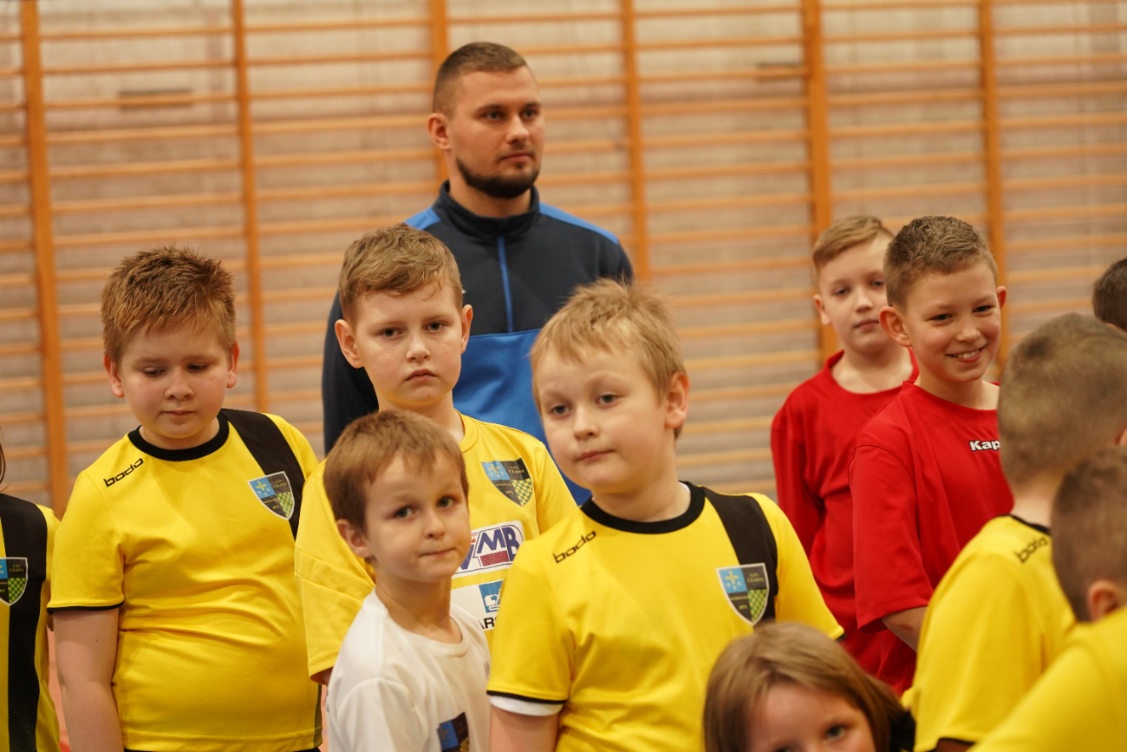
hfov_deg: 20.6
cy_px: 376
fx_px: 3099
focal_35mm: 99
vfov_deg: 13.8
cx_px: 564
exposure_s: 1/100
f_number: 4.5
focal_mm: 99
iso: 2000
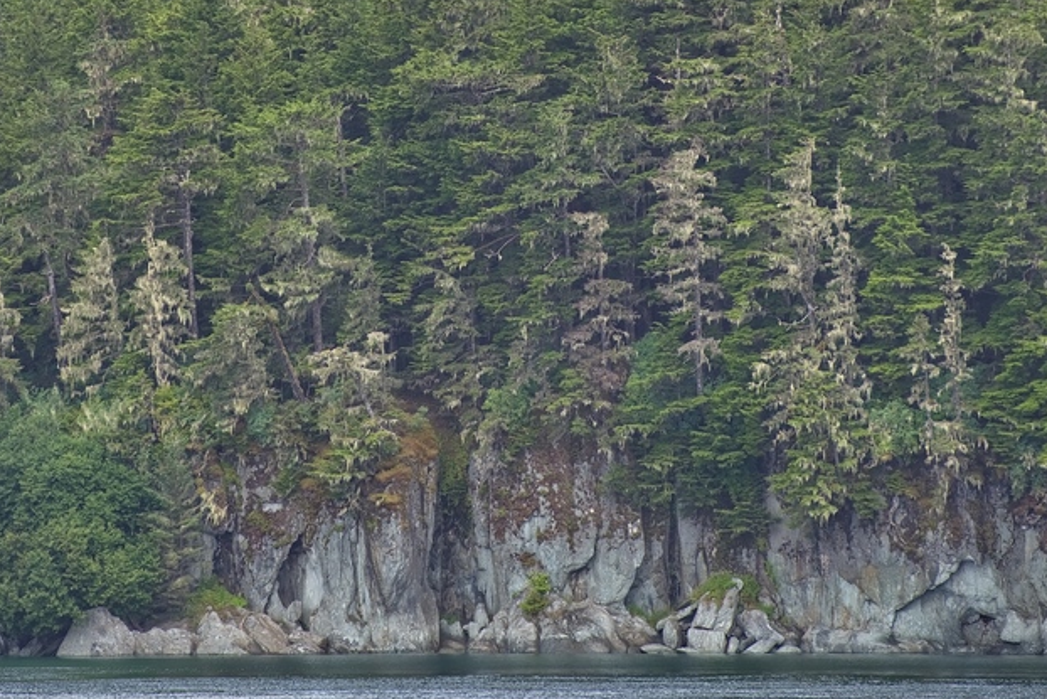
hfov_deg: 5.1
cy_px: 135
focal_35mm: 401
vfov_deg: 3.4
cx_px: 428
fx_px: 11664
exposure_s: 1/400
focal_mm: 195
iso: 280
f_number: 5.3
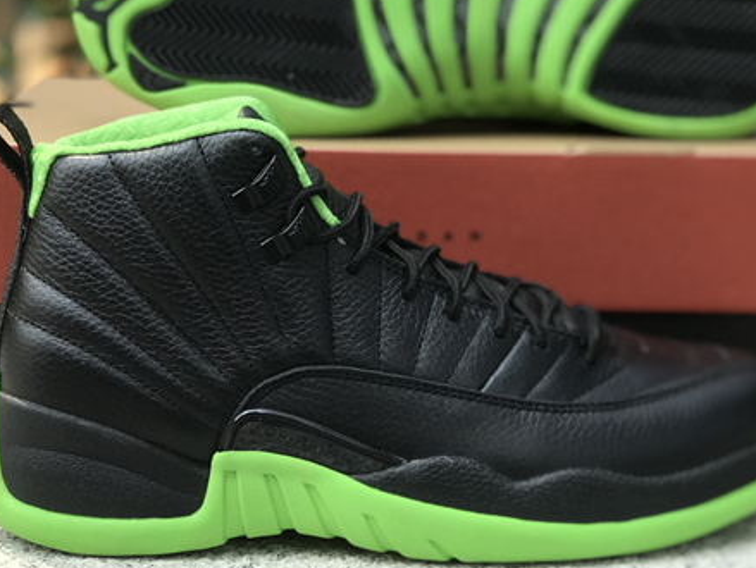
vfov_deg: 15.4
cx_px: 405
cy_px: 149
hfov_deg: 20.4
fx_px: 2098
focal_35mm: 96
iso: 20
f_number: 2.8
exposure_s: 1/235
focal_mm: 6.6
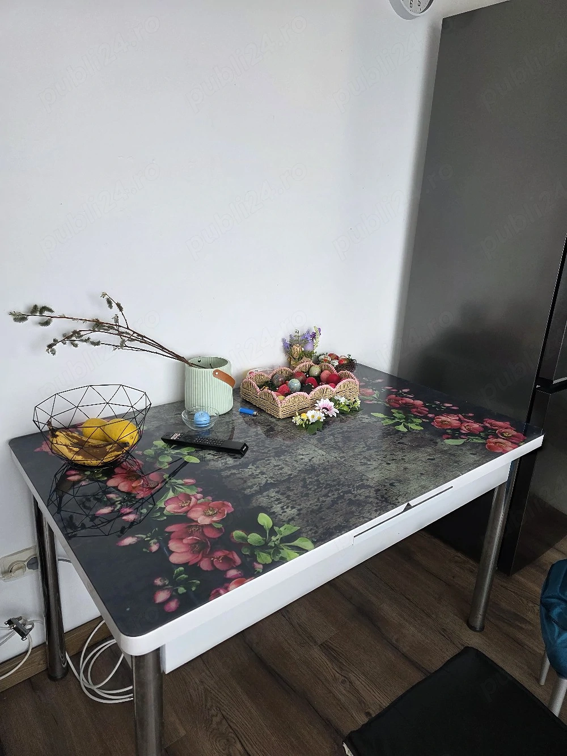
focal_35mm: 23
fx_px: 502
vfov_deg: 73.9
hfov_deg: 58.9
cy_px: 378
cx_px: 284
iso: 200
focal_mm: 6.3
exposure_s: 1/182
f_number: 1.7
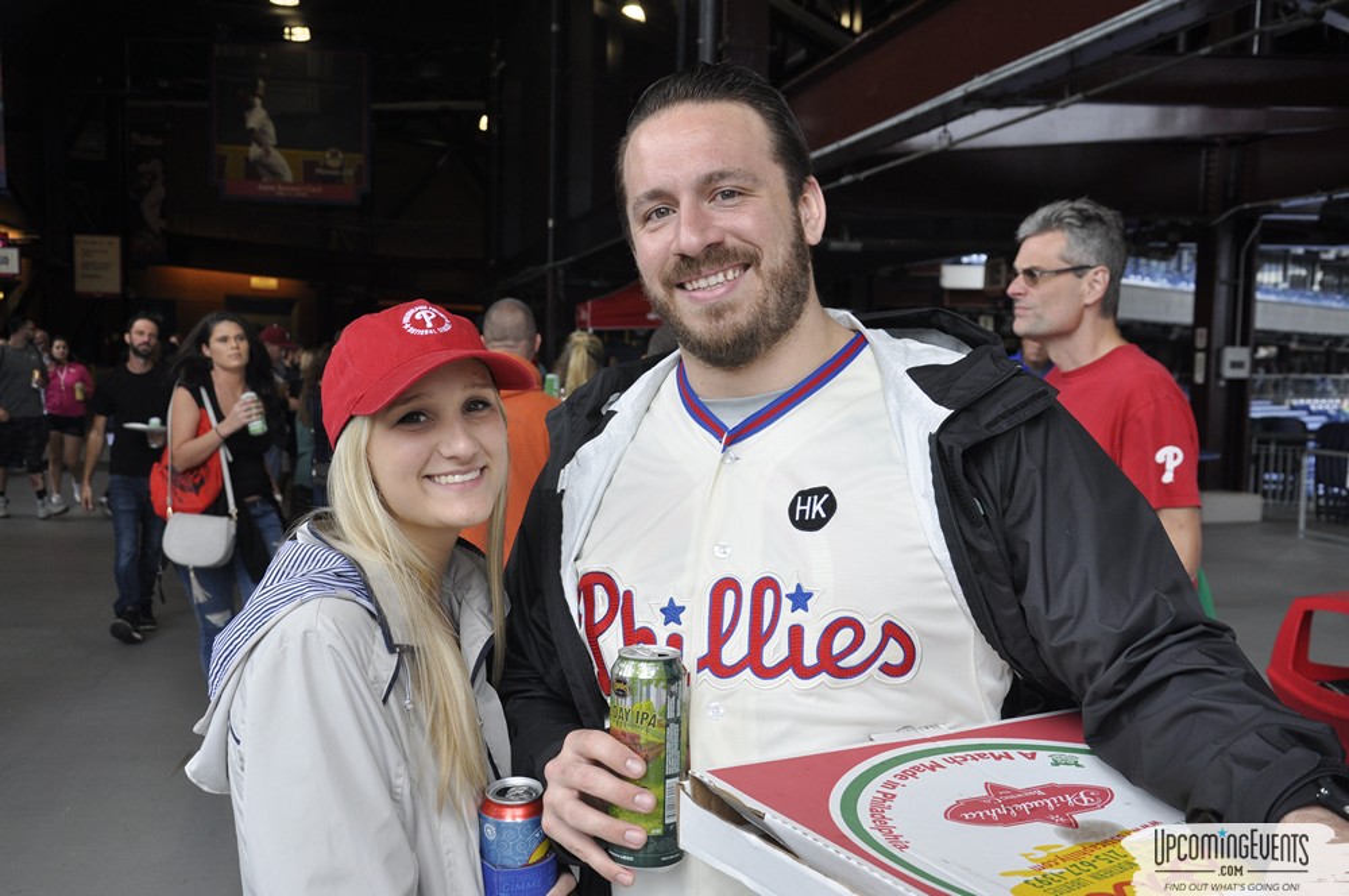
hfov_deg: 41.2
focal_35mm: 48
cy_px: 448
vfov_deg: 28.0
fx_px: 1796
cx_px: 674
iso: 400
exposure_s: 1/60
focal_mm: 32
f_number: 8
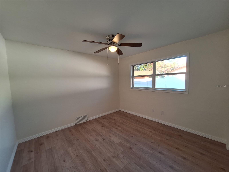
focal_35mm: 13
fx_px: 86
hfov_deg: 106.2
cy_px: 86
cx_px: 114
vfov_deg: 89.9
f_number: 2.2
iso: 50
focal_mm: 1.74
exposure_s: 1/60
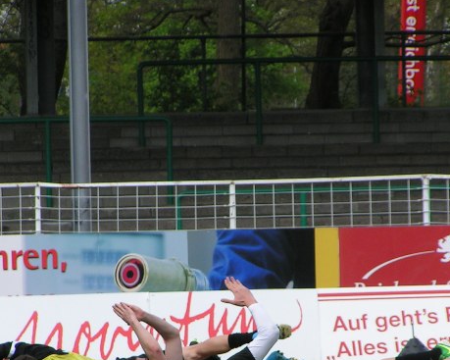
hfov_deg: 4.2
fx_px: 6138
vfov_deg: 3.4
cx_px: 220
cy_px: 288
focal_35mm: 461
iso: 50
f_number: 5
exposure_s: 1/500
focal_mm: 41.4
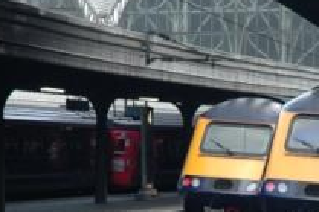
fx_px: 1992
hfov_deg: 9.1
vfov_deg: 6.1
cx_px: 298
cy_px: 181
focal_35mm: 225
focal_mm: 70
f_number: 4.5
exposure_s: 1/80
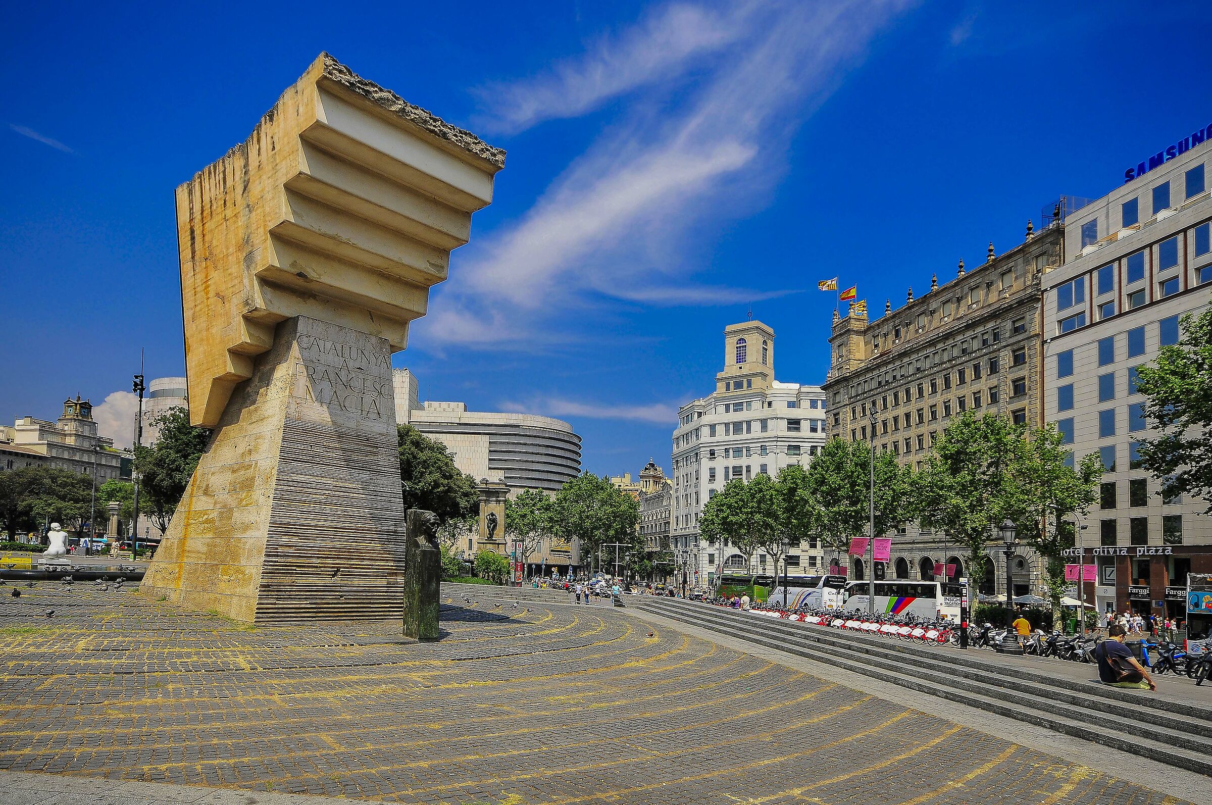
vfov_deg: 56.0
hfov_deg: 77.4
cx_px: 606
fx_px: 757
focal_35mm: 22
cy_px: 402
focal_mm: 15
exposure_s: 1/250
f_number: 10
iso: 200
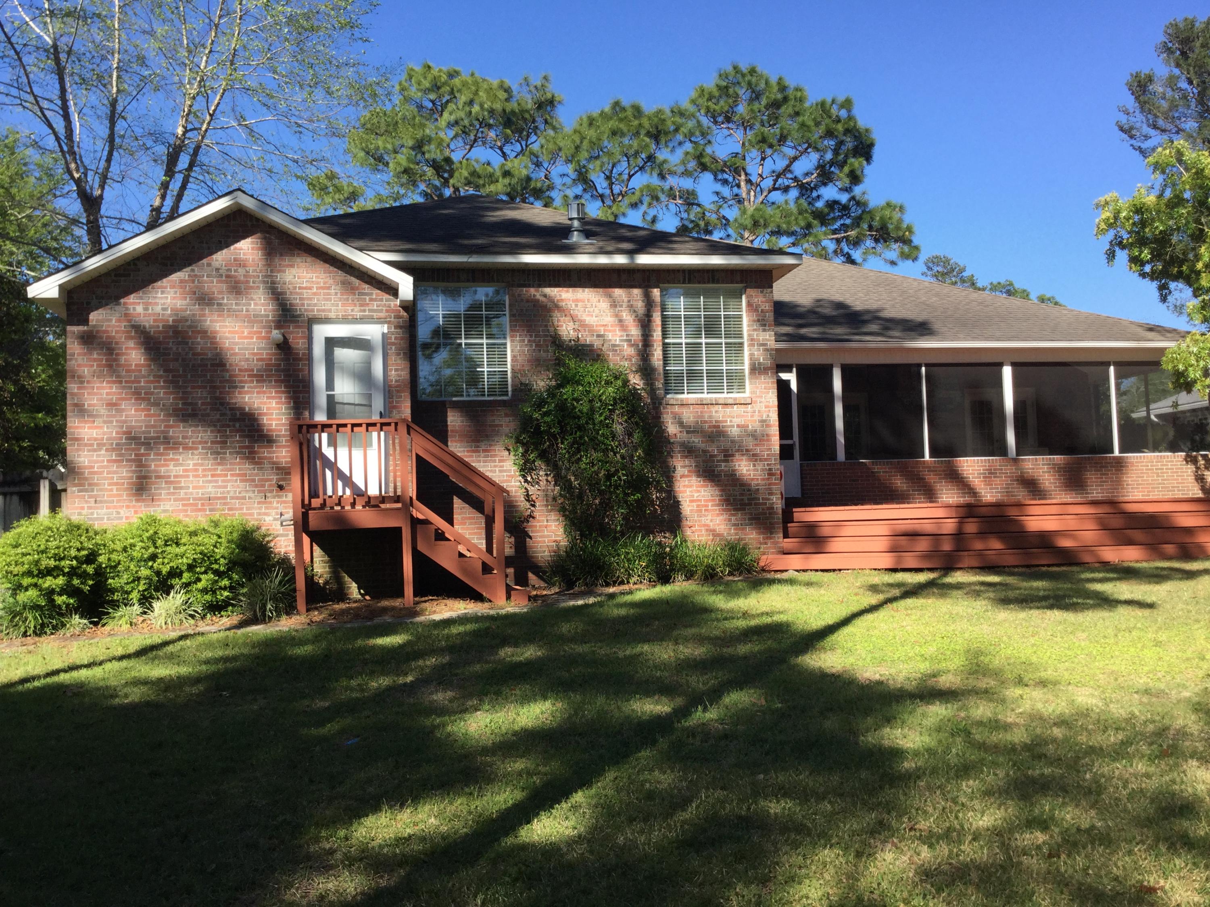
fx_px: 1084
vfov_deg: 45.4
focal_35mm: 31
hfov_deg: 58.4
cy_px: 454
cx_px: 605
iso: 25
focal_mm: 3.3
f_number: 2.4
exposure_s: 1/691
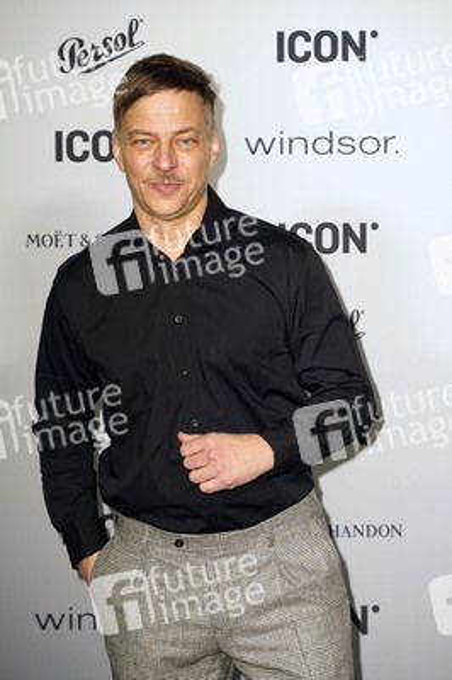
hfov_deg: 12.8
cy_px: 340
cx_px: 226
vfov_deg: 19.1
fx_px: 2019
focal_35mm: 107
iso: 1600
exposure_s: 1/160
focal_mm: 107
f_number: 5.6
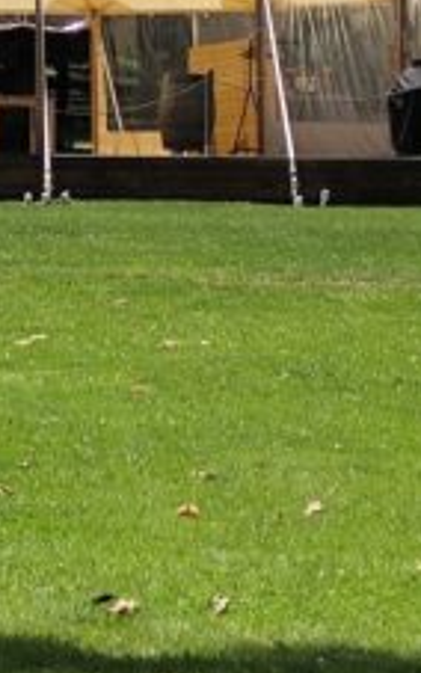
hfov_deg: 6.1
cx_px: -486
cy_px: -122
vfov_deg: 9.9
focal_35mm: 208
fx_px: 3816
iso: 50
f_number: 1.65
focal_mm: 6.19
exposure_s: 1/1854
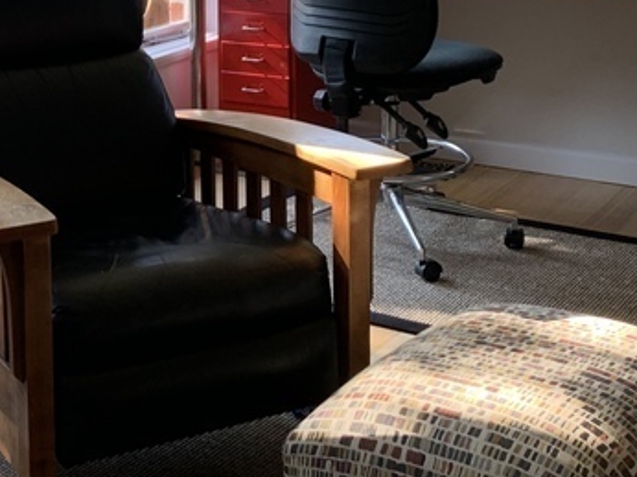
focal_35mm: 77
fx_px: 1416
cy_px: 37
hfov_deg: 24.3
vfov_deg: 18.8
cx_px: 13
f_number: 1.8
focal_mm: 4.25
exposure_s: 1/121
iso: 50
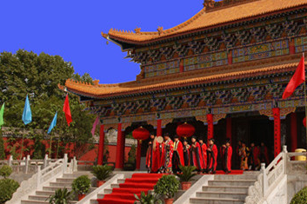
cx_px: 250
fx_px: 435
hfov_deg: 37.4
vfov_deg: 26.3
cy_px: 69
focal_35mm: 51
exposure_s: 1/250
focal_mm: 20
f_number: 8
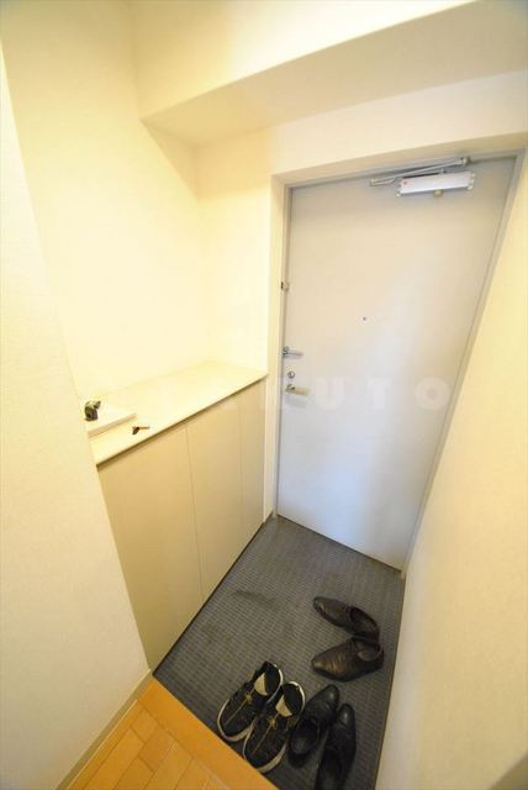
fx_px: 263
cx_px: 264
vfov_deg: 112.6
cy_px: 395
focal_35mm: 12
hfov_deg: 90.1
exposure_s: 1/30
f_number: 4.5
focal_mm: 8
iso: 1400
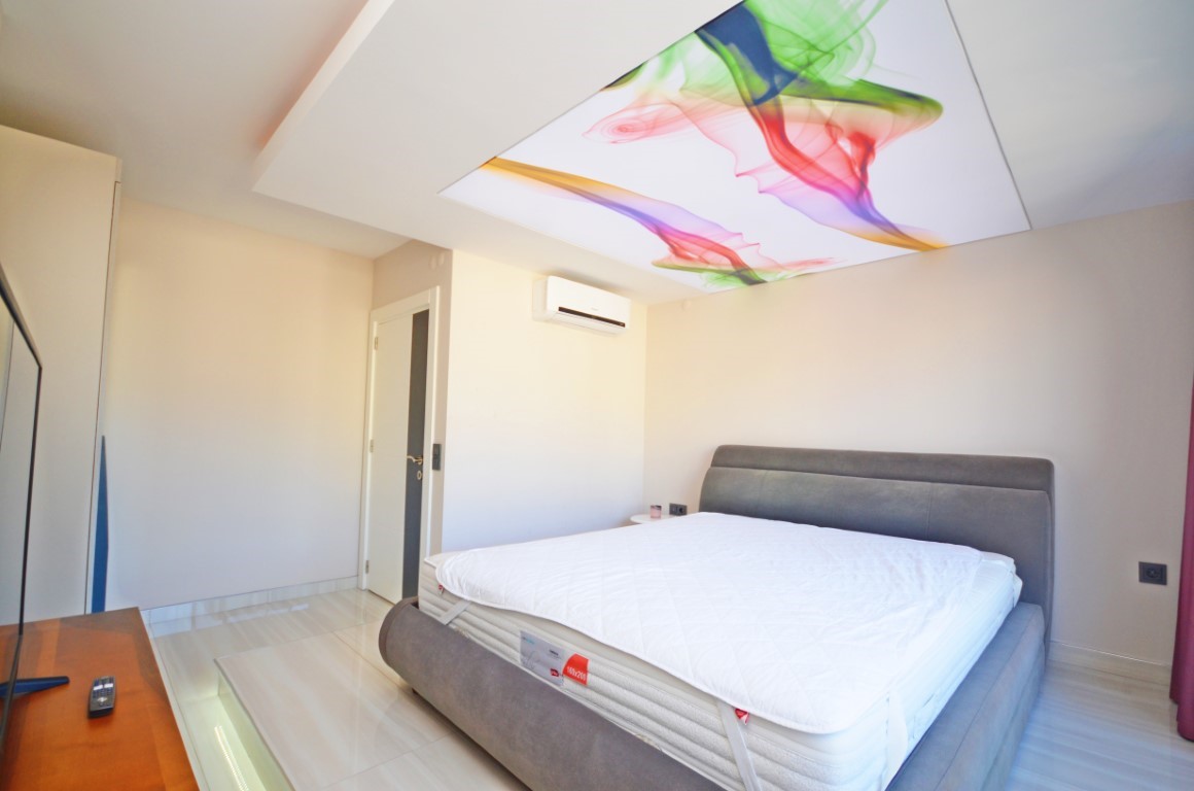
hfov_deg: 100.5
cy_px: 396
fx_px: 496
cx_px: 597
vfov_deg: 77.1
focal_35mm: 15
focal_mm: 10
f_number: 4
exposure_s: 1/60
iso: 400
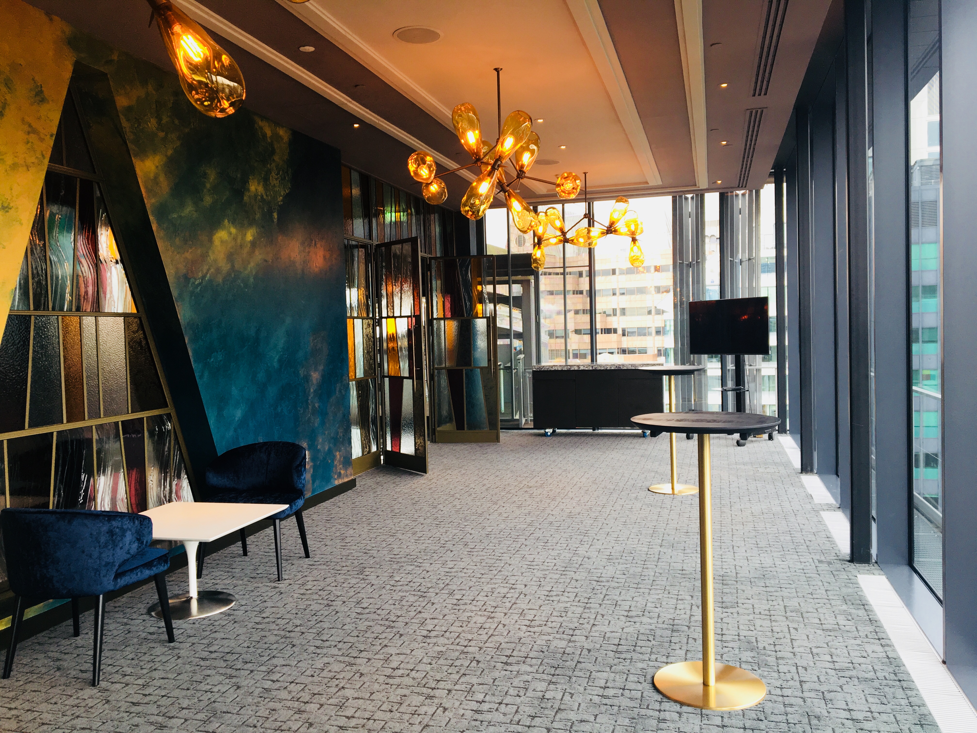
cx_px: 488
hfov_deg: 61.7
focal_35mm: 29
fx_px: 818
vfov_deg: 48.2
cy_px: 366
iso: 32
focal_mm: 4.15
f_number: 2.2
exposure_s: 1/50
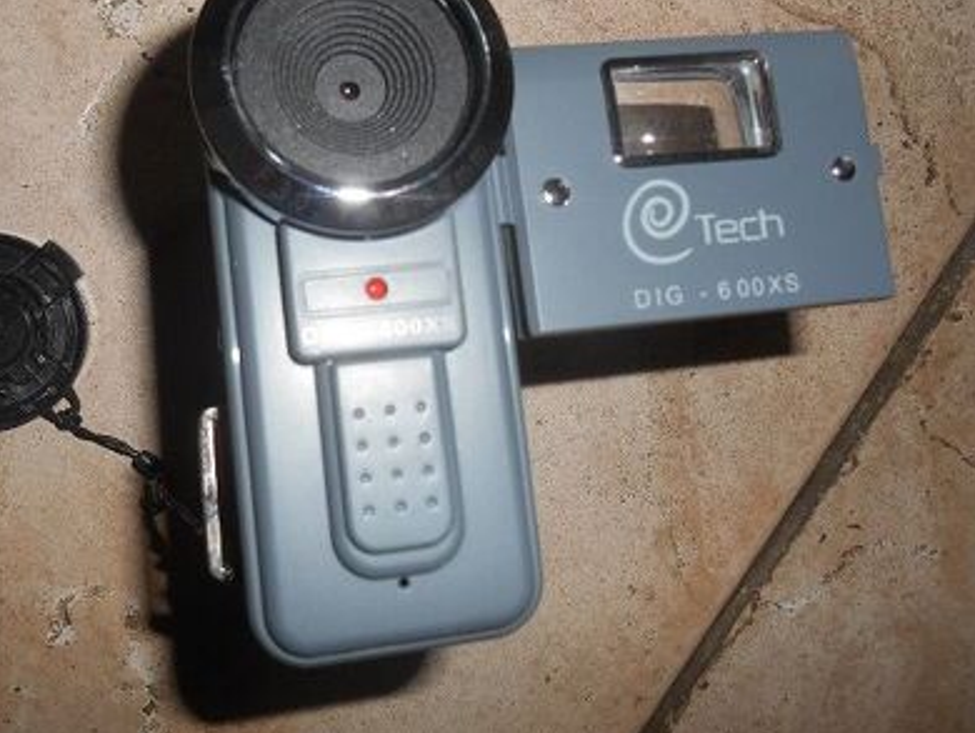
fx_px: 902
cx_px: 378
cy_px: 315
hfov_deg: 56.2
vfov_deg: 44.1
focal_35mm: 32
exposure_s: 1/25
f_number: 3.4
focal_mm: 4.7
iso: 80
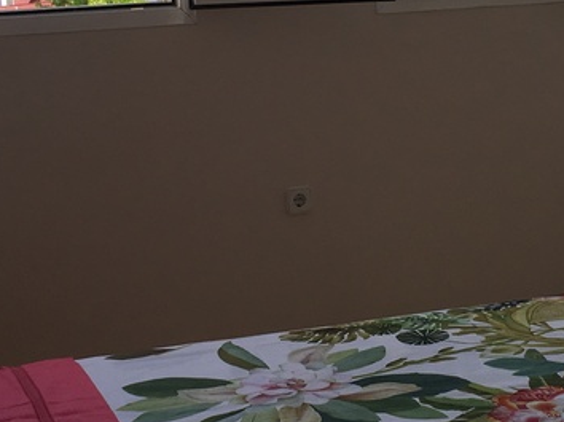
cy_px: 197
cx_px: 296
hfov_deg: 23.3
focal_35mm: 84
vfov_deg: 17.5
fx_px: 1368
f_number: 2.2
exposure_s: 1/458
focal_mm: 4.15
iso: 25
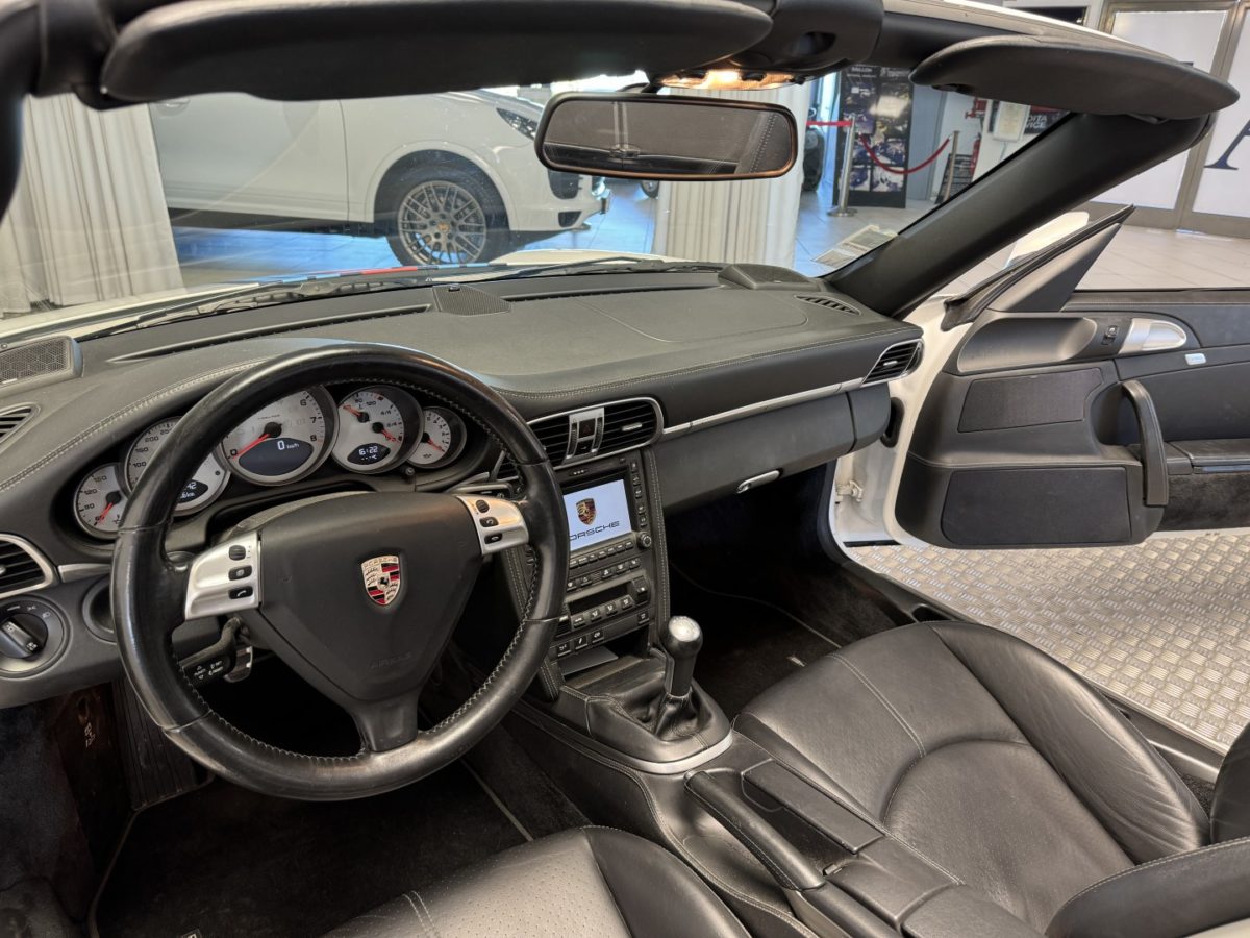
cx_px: 625
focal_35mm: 24
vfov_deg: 56.8
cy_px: 469
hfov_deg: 71.6
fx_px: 867
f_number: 1.78
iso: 200
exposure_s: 1/50
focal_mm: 6.76
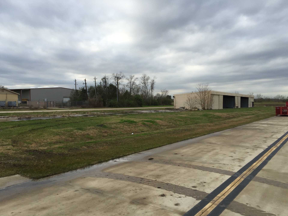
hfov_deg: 58.4
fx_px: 258
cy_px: 111
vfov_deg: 45.4
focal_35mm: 31
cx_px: 144
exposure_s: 1/760
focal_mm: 4.15
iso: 32
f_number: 2.2
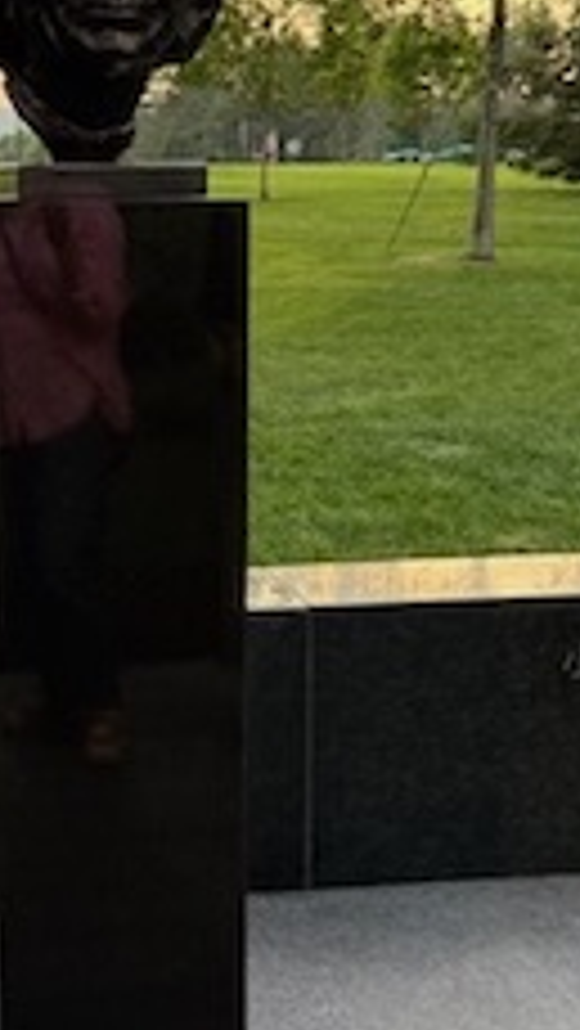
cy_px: 506
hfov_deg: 19.5
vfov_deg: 34.3
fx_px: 1666
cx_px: 99
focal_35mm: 61
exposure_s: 1/160
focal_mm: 6.76
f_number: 1.78
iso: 200
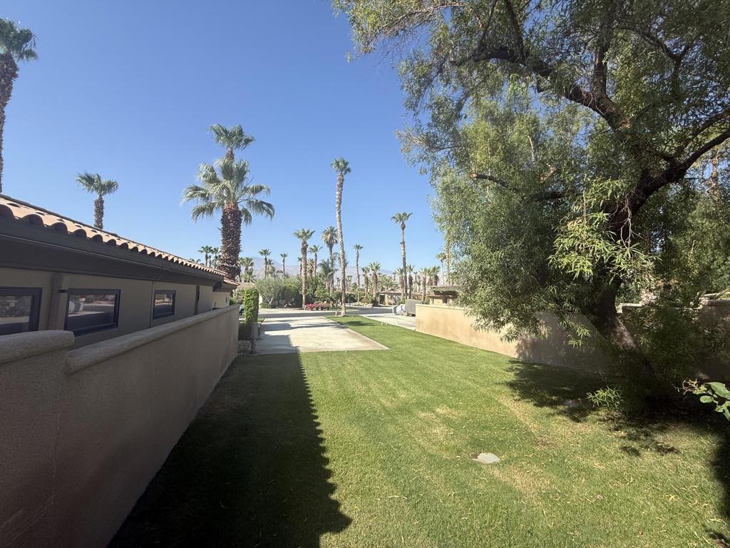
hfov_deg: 102.1
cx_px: 365
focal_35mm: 14
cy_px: 274
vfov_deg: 85.7
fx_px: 295
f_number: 2.2
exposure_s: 1/2237
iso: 50
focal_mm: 2.22
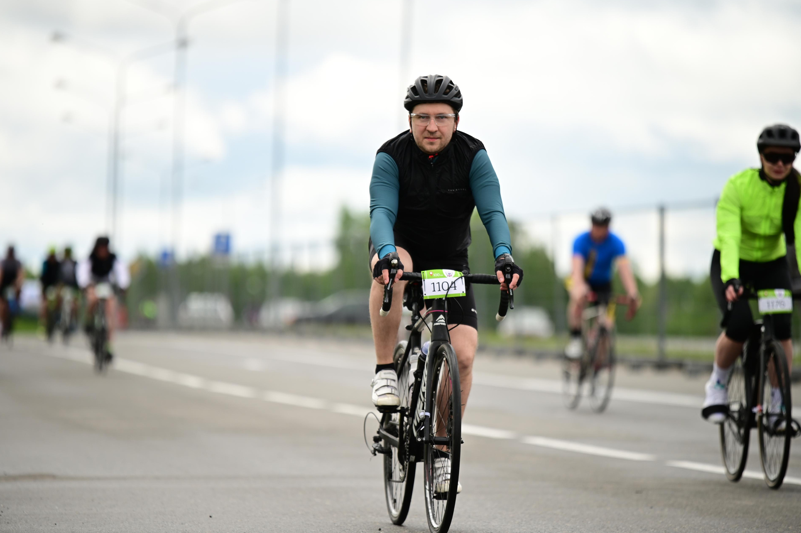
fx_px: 4804
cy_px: 282
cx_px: 390
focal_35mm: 216
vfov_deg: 6.4
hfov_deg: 9.5
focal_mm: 200
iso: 200
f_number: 2.8
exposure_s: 1/1600
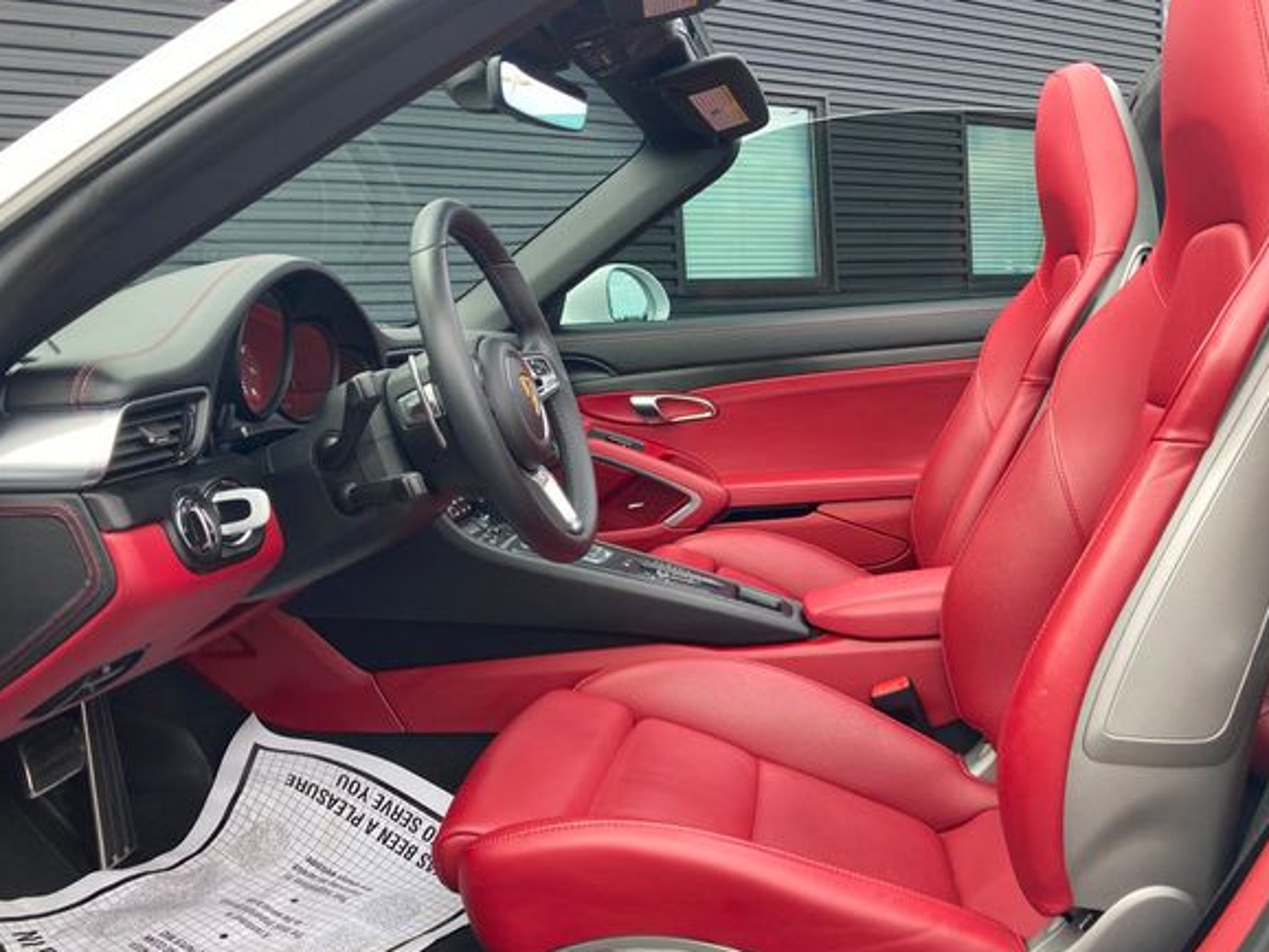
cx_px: 678
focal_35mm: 31
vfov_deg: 45.5
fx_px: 1137
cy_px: 500
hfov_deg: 58.3
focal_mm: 3.99
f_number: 1.8
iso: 25
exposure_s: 1/121
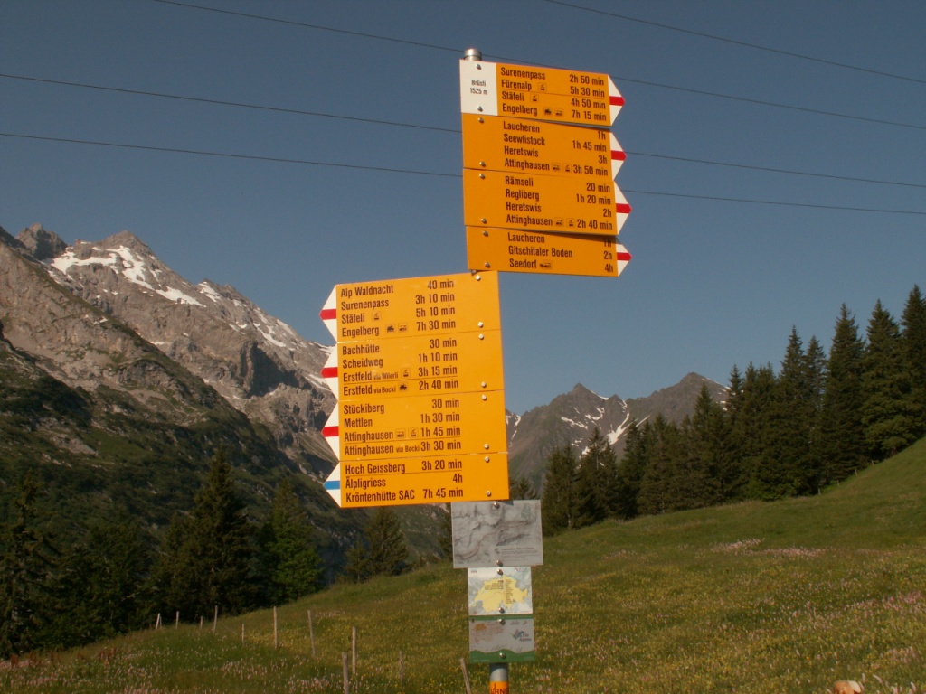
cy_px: 347
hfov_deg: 45.8
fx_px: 1097
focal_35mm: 41
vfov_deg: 35.1
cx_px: 463
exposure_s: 1/250
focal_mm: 6.84
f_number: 8
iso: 50
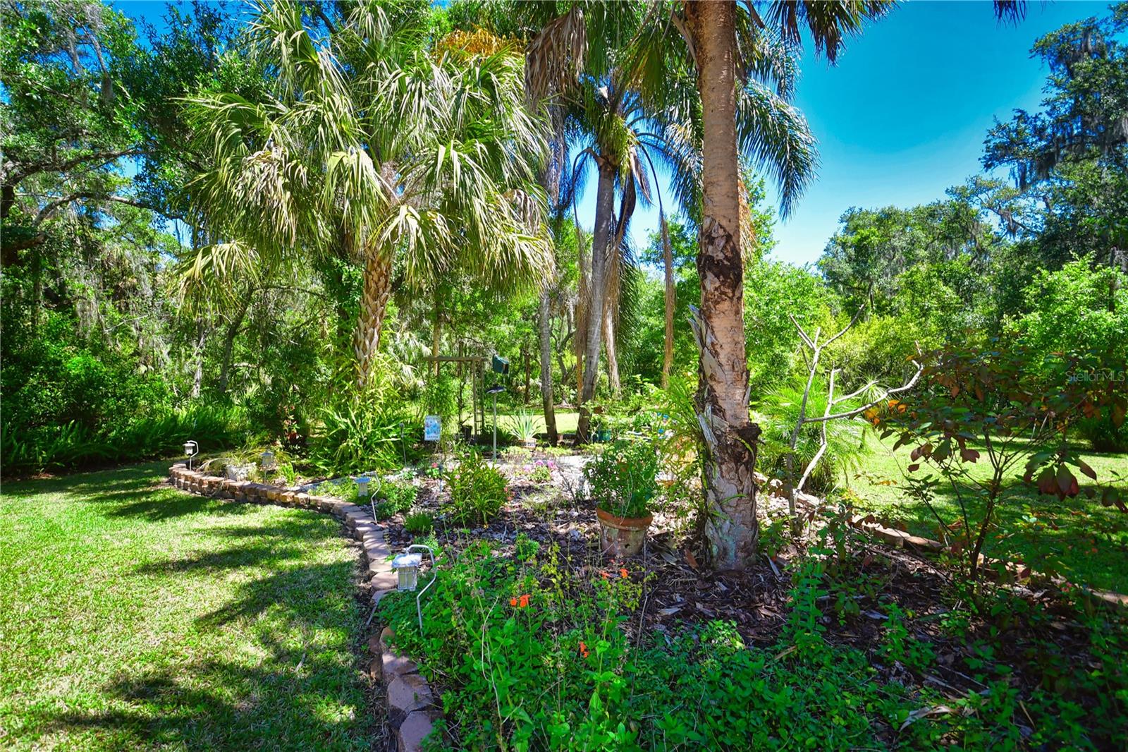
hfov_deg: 100.4
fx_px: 470
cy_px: 376
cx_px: 564
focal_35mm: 15
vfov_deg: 77.3
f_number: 5.6
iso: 100
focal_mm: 10
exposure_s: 1/125
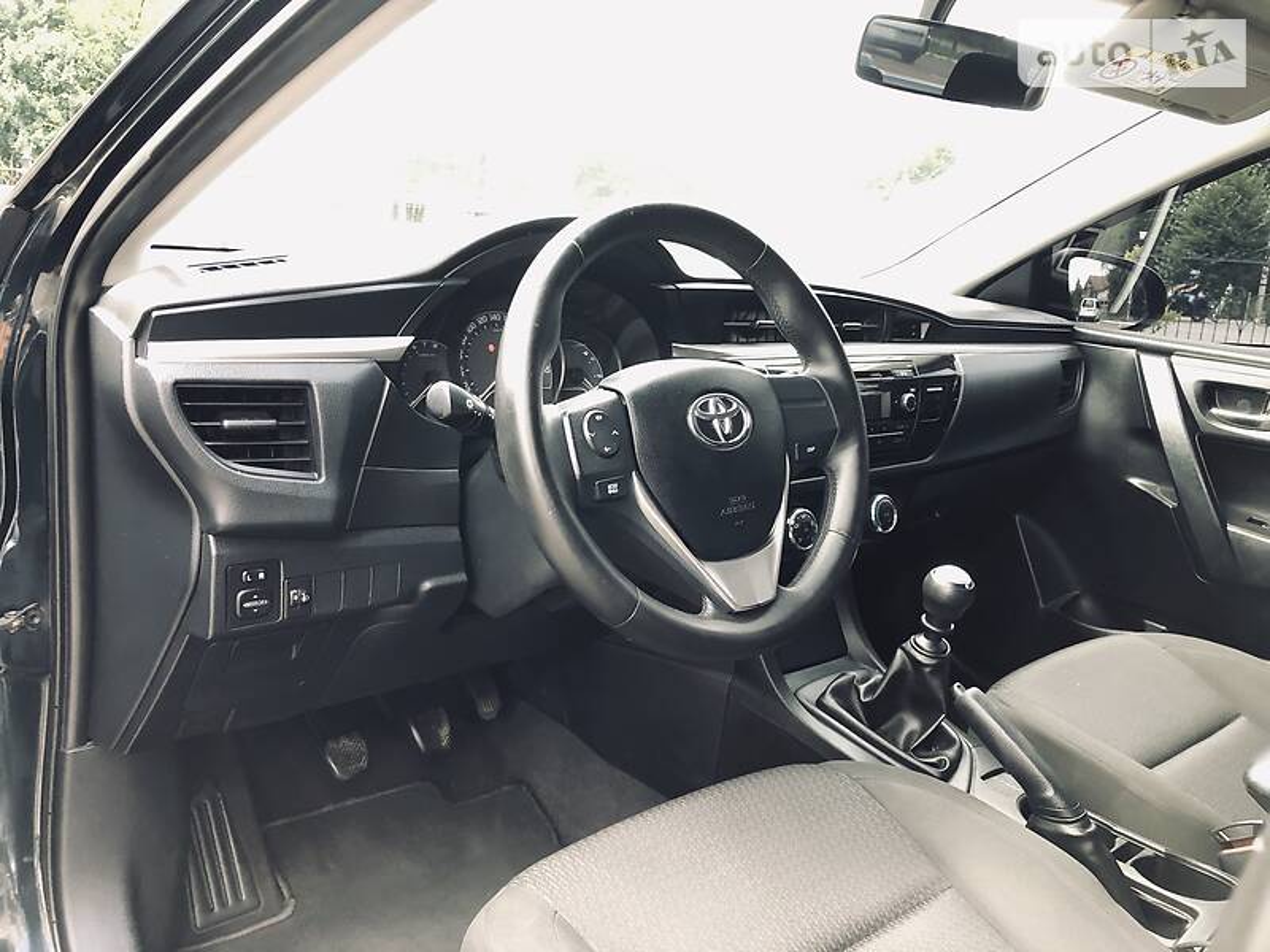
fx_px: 1027
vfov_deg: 49.7
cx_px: 635
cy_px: 476
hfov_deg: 63.4
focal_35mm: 28
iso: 40
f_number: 1.8
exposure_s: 1/30
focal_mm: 4
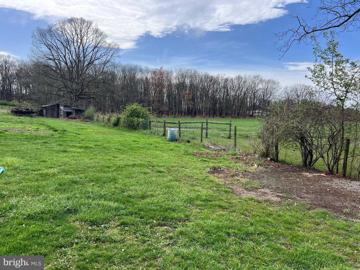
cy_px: 135
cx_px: 180
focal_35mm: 26
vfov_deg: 53.1
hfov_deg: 67.3
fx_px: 270
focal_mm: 5.7
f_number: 1.5
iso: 50
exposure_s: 1/2457
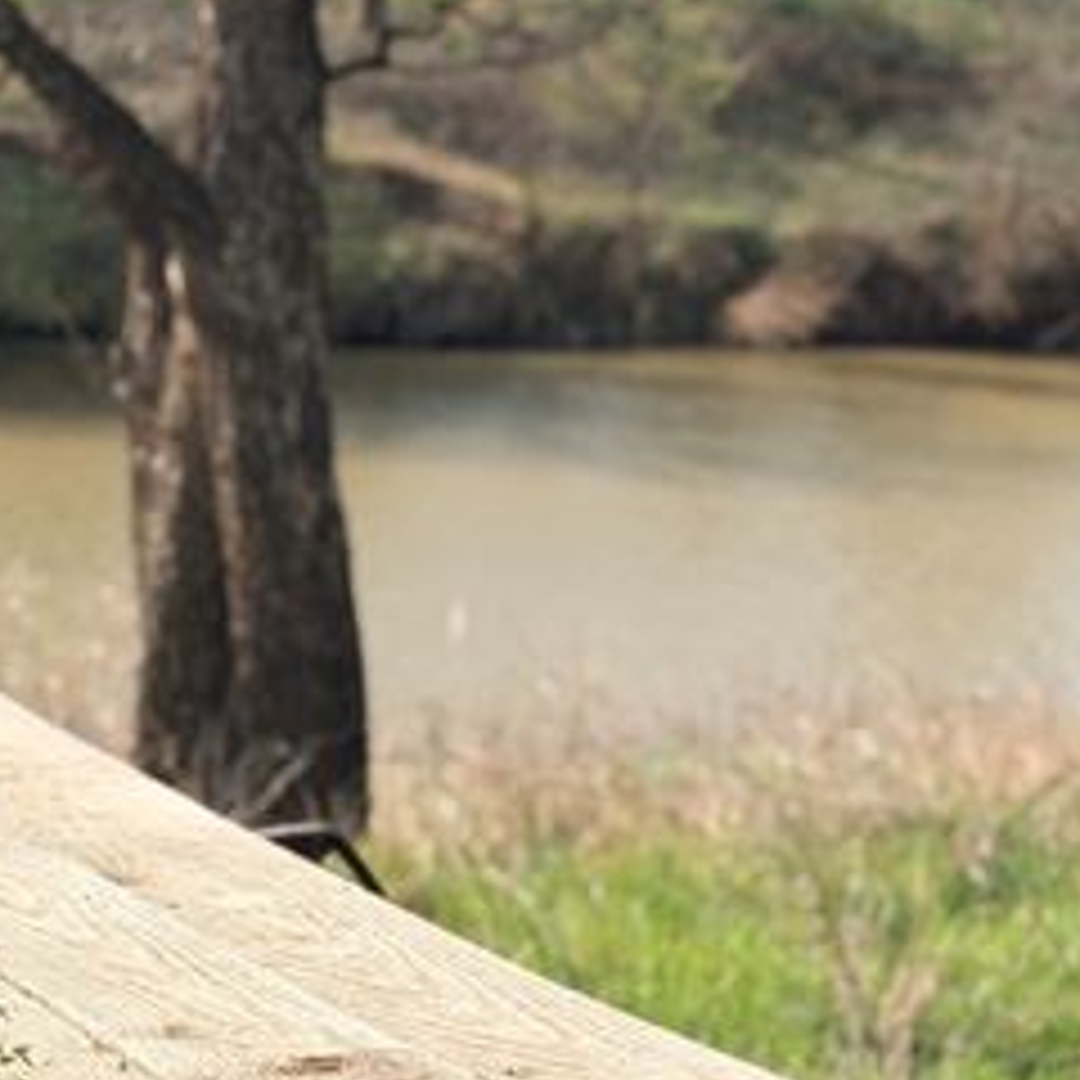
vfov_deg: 14.7
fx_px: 4165
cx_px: 1066
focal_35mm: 118
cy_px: 718
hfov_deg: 14.5
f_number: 1.78
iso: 64
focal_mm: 6.76
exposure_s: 1/3534
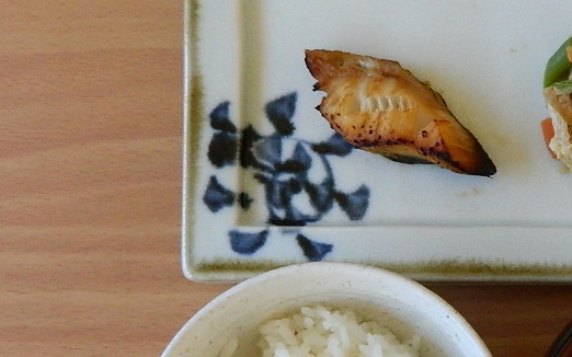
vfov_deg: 24.5
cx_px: 513
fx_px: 810
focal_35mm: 52
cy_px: 280
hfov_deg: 36.5
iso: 400
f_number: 3.1
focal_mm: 4.5
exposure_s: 1/125
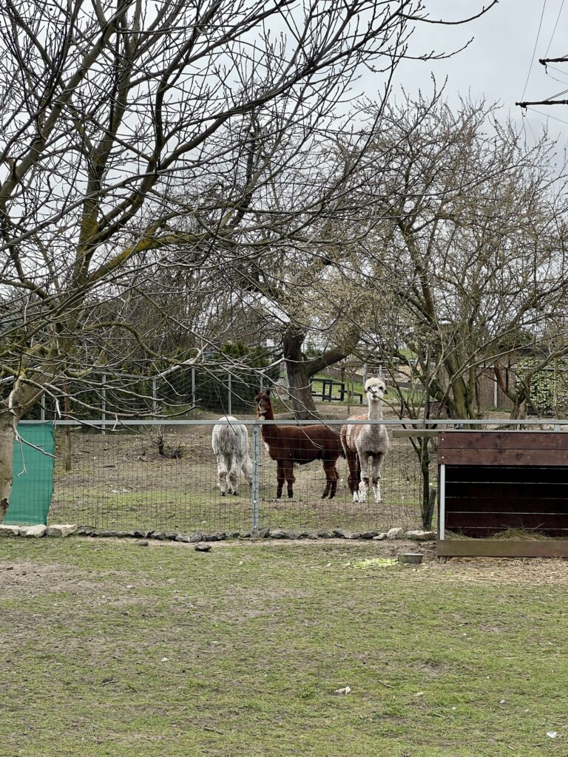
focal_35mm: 77
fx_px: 1685
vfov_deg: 25.3
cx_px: 284
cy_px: 378
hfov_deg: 19.1
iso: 32
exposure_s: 1/717
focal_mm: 9
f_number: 2.8
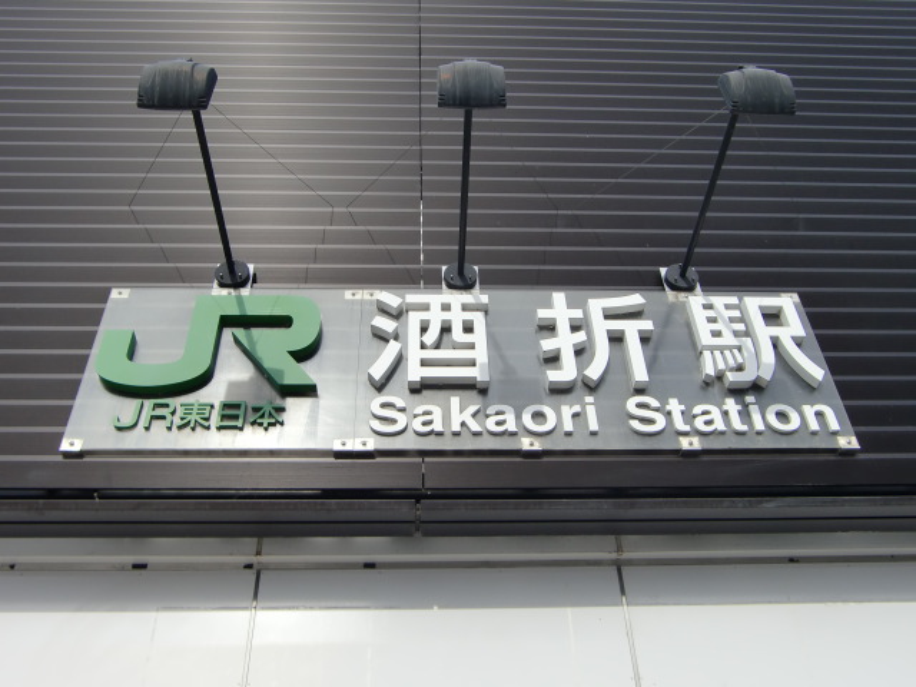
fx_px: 873
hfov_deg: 55.4
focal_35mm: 33
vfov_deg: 42.9
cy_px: 344
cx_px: 458
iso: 64
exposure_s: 1/200
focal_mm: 5.8
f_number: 7.2
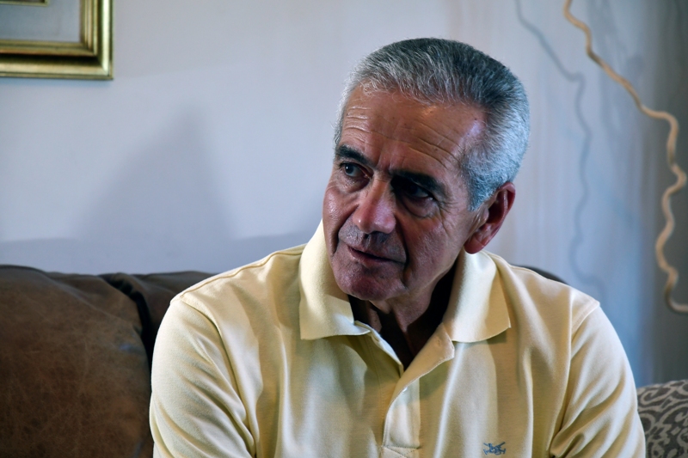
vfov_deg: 11.4
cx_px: 344
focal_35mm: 120
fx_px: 2293
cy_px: 229
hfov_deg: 17.1
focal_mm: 80
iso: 640
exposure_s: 1/50
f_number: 4.5
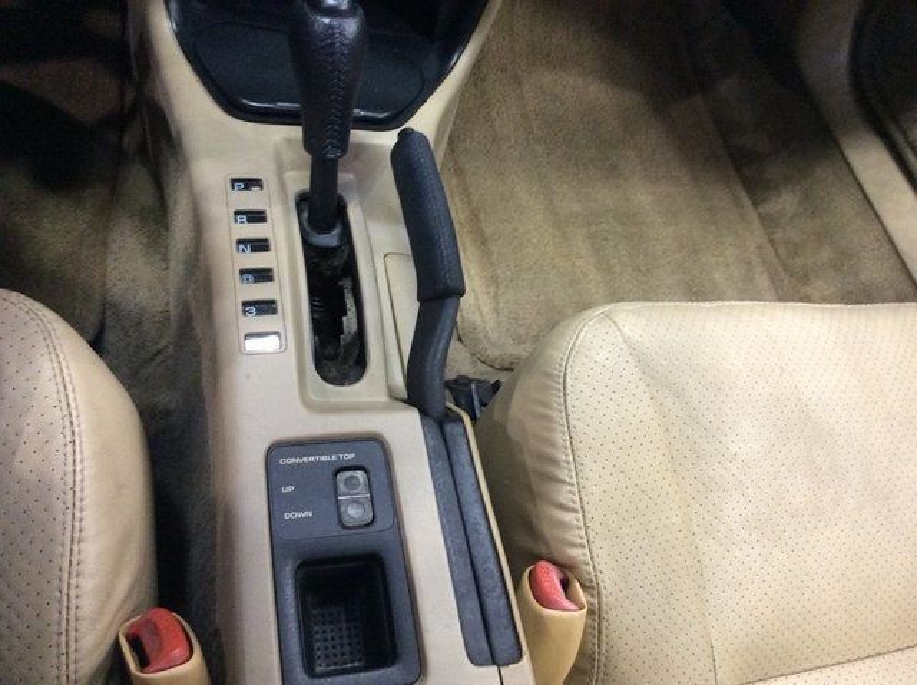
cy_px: 342
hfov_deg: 56.9
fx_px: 846
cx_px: 458
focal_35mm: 32
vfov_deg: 44.1
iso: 250
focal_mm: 3.3
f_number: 2.4
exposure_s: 1/24
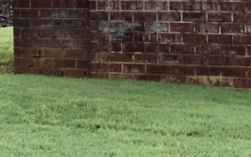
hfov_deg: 12.6
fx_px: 1135
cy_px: -68
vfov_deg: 7.8
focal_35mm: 166
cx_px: 100
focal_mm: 6.6
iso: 125
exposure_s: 1/30
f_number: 2.8
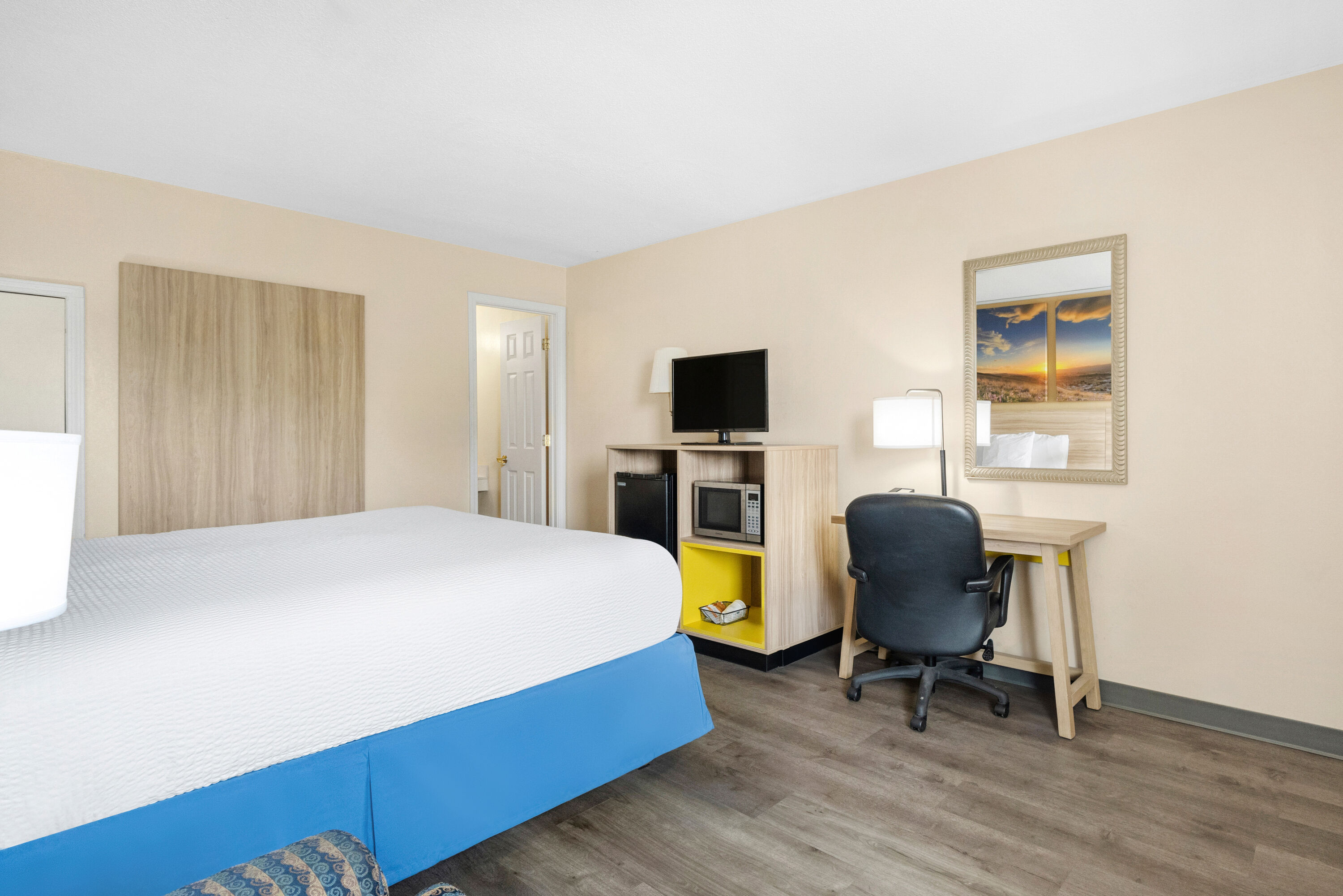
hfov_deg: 100.4
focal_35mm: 15
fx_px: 560
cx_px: 672
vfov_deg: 77.3
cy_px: 448
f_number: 4
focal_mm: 10
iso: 800
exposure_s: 1/160
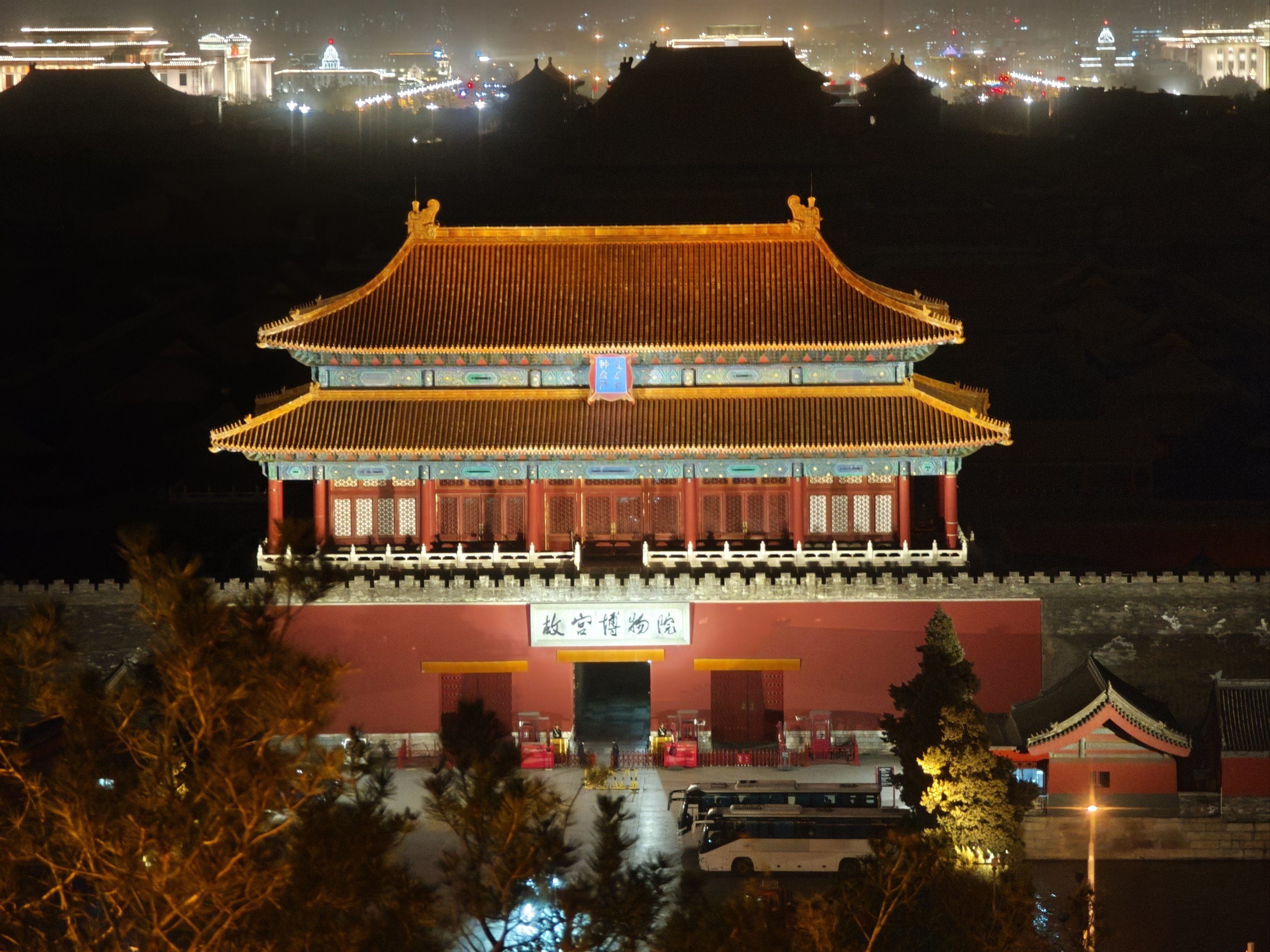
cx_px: 635
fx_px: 4402
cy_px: 476
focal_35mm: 120
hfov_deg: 16.4
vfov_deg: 12.3
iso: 2500
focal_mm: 19.4
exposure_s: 1/12.5
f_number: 2.5
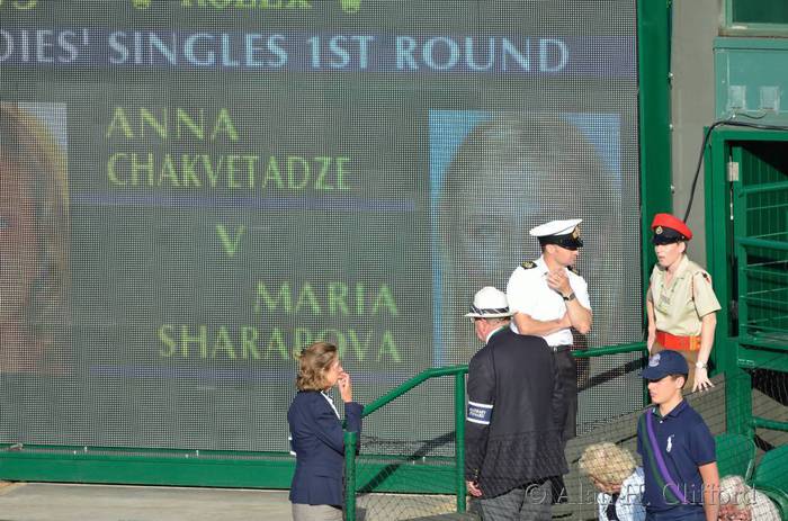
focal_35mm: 555
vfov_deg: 2.5
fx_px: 12118
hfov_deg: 3.7
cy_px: 260
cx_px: 394
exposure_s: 1/500
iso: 160
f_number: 5.6
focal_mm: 370
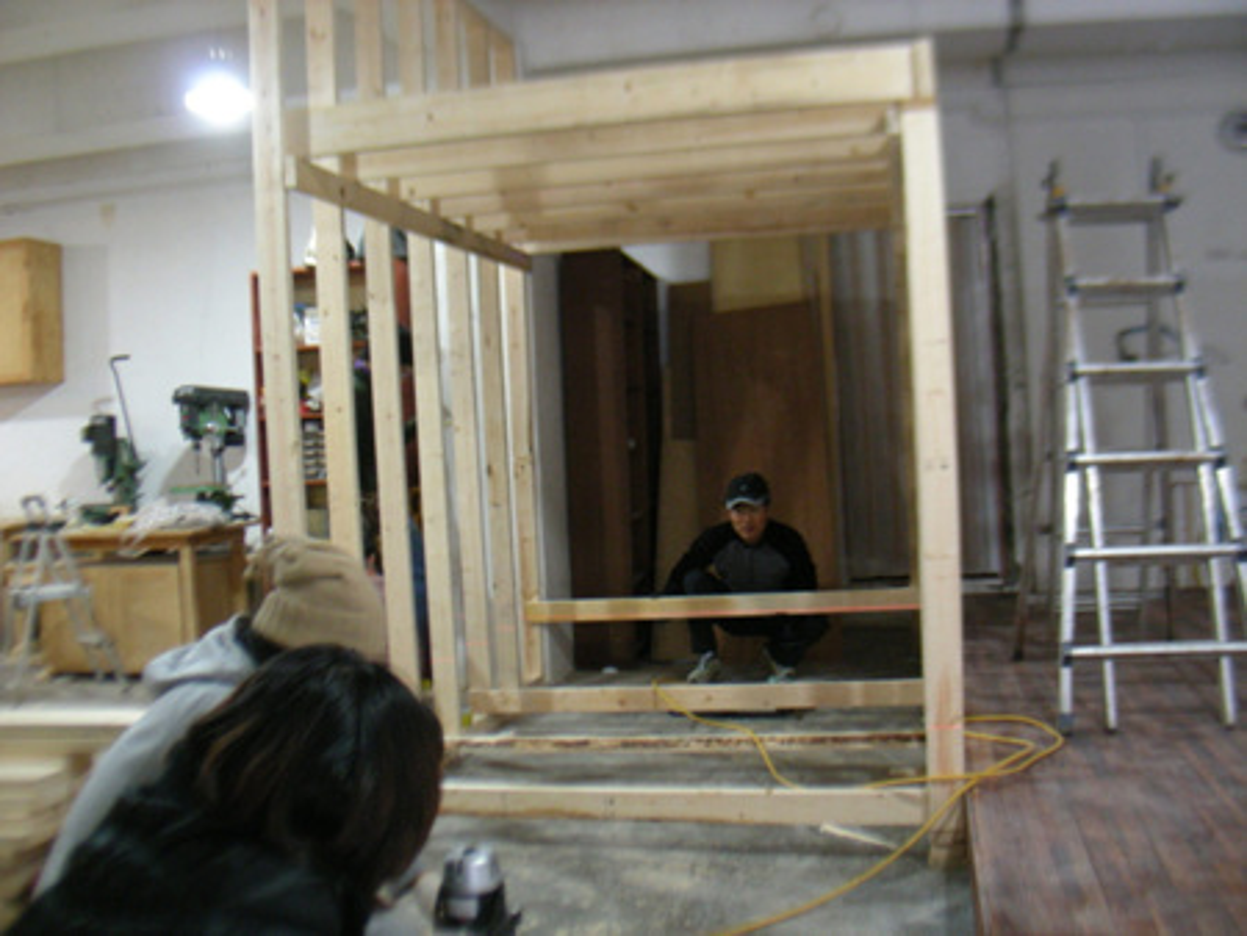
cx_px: 624
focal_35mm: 38
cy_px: 468
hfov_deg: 49.0
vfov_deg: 37.8
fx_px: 1370
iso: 215
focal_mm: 6.3
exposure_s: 1/8
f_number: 3.5
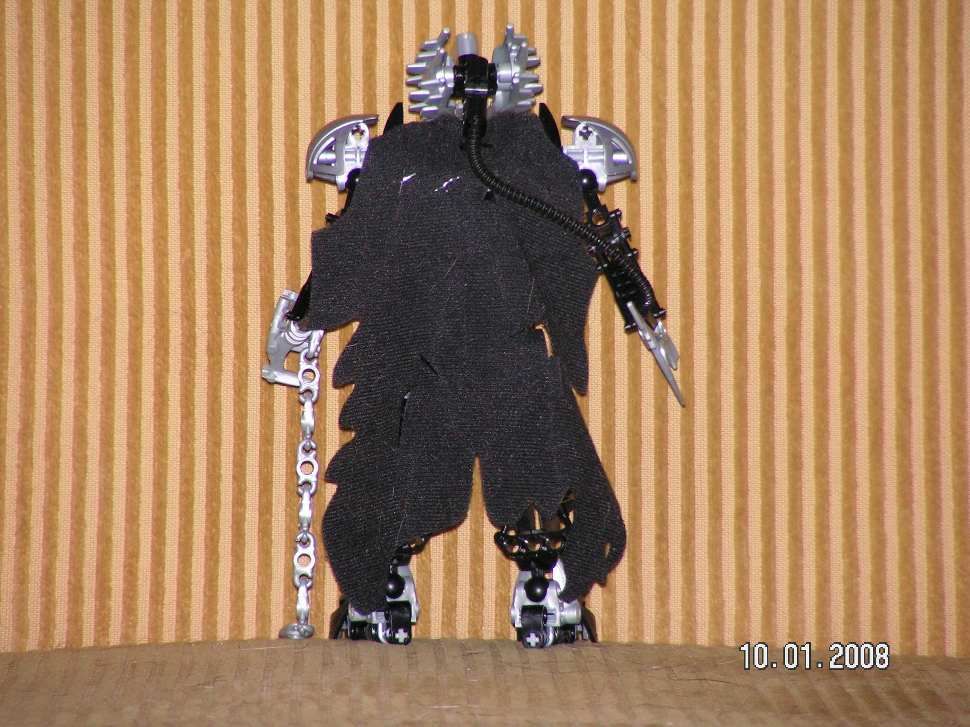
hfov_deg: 6.8
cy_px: 364
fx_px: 8126
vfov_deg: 5.1
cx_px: 485
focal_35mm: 290
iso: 200
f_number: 3.2
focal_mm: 48
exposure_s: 1/320
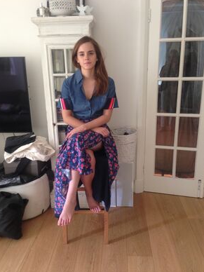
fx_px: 267
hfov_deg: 41.8
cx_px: 101
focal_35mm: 34
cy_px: 135
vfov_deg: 54.0
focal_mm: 4.12
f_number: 2.4
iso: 125
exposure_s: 1/20
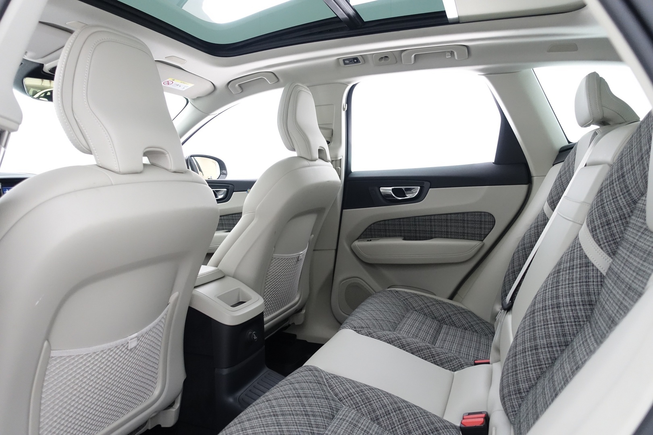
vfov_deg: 53.1
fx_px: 435
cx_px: 326
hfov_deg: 73.7
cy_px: 218
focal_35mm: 24
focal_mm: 8.8
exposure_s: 1/30
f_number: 2.5
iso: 1000
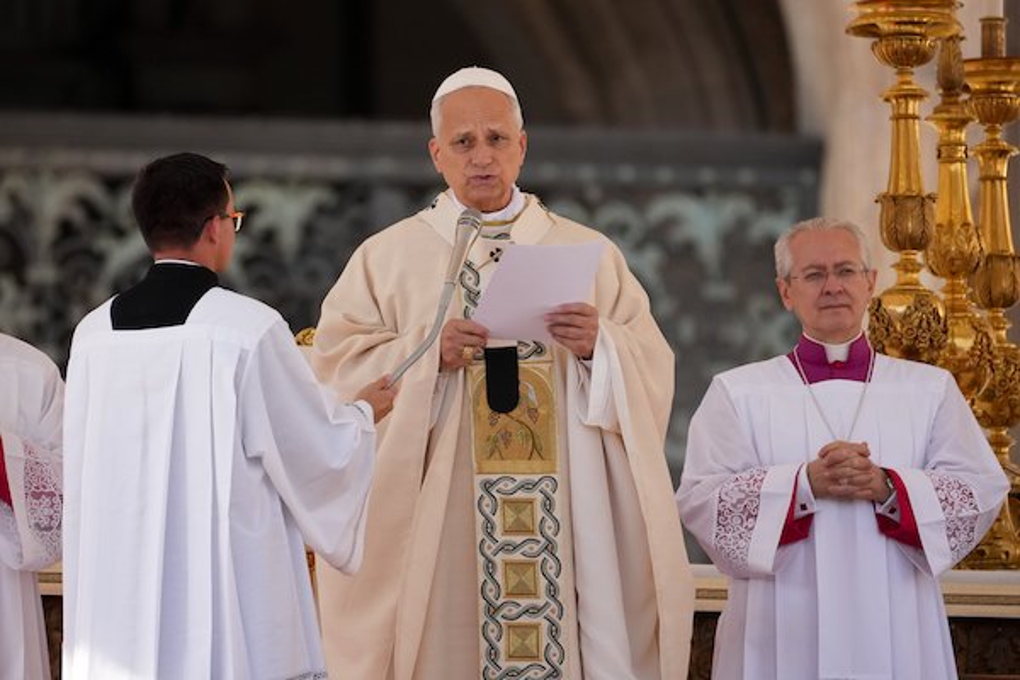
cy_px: 340
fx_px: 16999
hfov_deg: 3.4
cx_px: 510
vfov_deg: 2.3
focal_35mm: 600
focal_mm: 400
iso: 800
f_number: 5.6
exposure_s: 1/2000
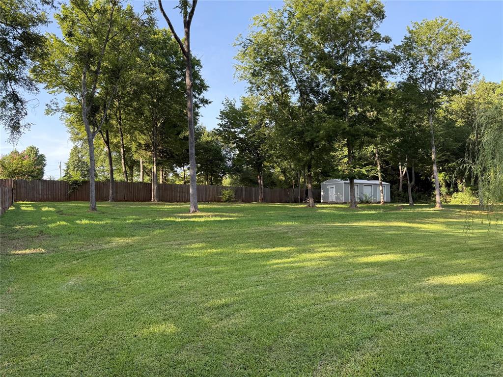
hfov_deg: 71.6
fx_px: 349
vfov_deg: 56.8
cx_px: 252
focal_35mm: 24
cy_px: 188
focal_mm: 6.76
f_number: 1.78
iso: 100
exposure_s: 1/660
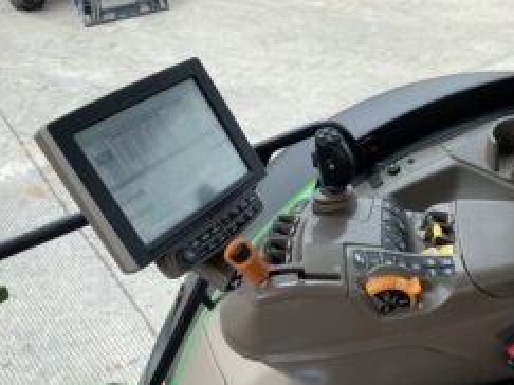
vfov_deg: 33.6
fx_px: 638
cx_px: 330
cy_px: 182
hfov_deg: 43.4
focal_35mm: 43
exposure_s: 1/432
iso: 16
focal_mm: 3
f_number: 1.8
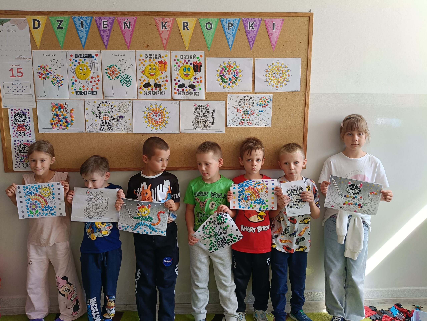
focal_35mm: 26
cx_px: 214
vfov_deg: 53.1
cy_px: 160
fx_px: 321
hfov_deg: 67.3
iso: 320
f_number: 1.88
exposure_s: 1/100
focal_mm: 4.84
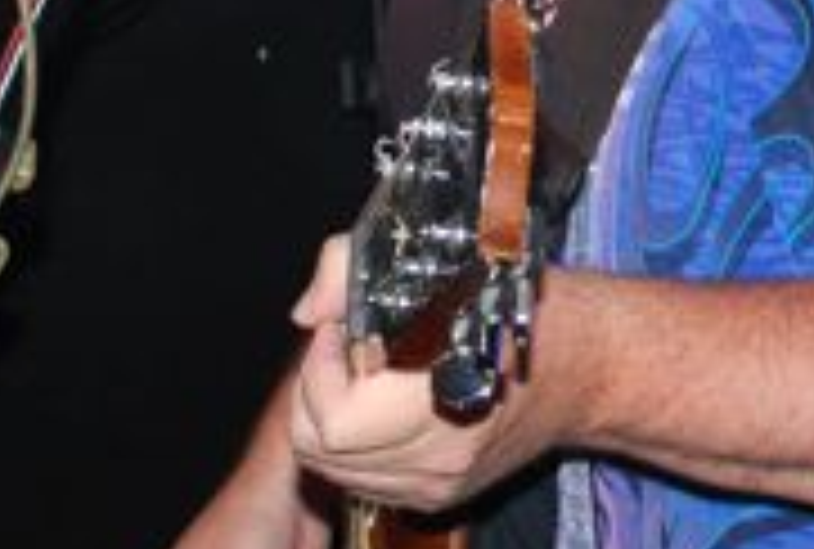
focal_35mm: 127
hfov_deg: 16.0
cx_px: 612
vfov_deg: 10.6
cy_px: -230
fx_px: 2881
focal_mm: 24
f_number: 4.2
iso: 200
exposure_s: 1/60
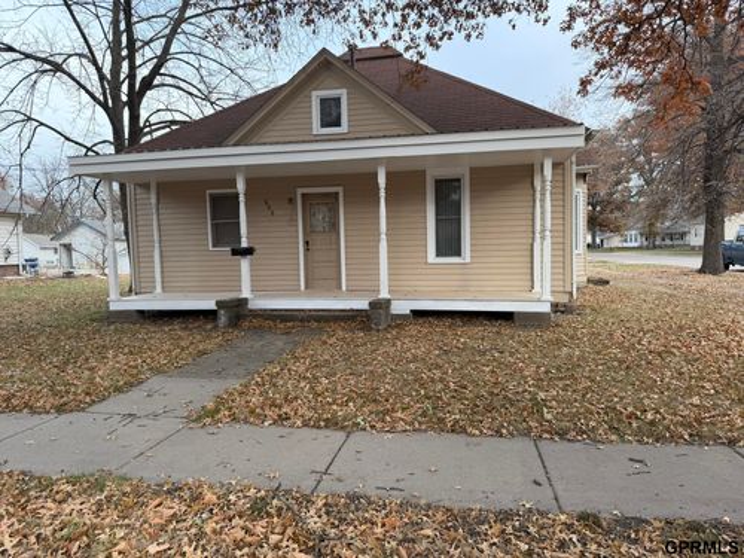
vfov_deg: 56.8
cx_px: 372
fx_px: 516
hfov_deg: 71.6
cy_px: 279
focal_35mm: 24
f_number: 1.78
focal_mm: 6.76
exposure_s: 1/412
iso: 100
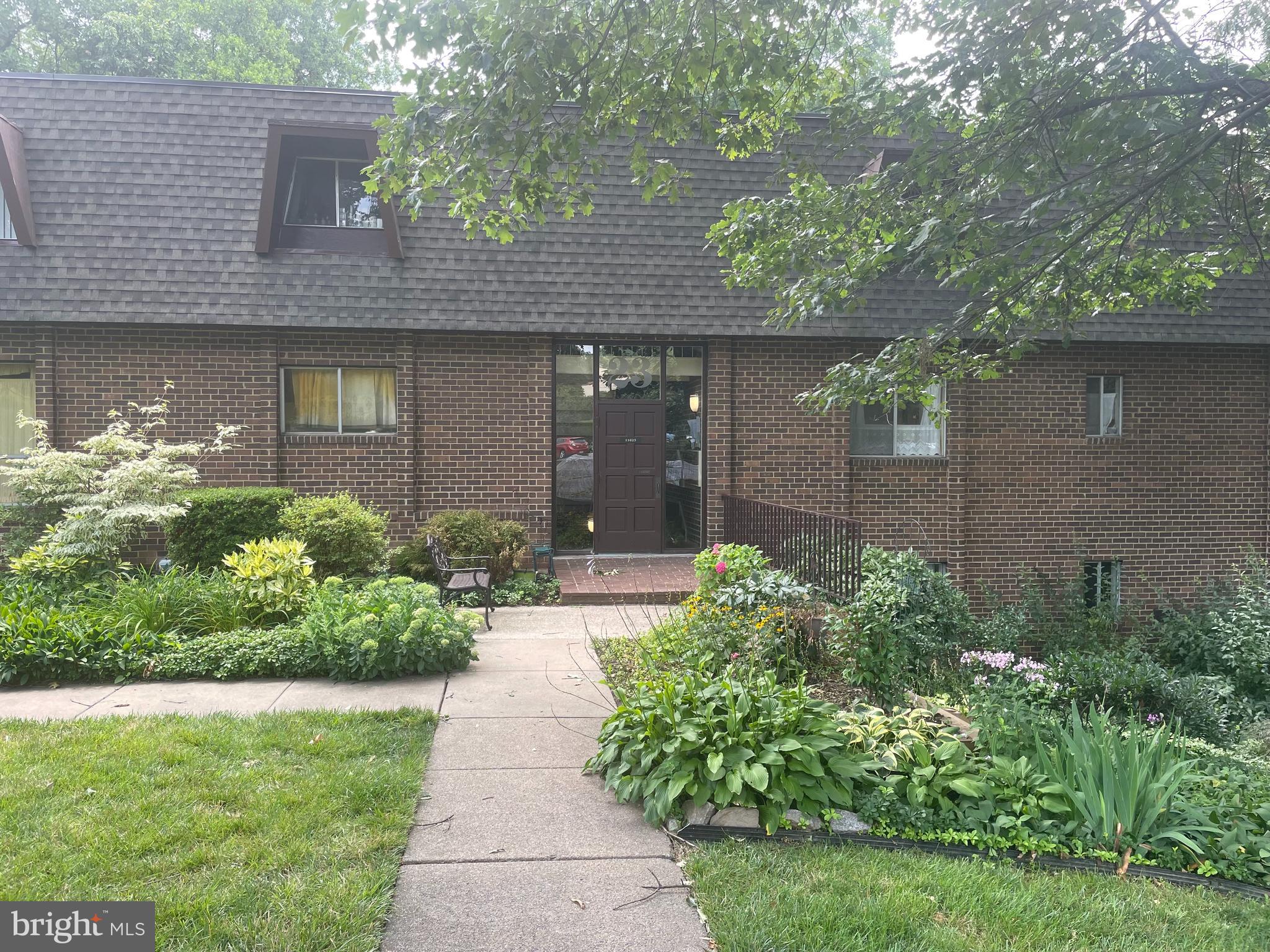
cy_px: 476
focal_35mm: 26
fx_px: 954
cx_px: 635
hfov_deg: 67.3
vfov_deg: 53.1
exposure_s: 1/203
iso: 32
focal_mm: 4.2
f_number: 1.6
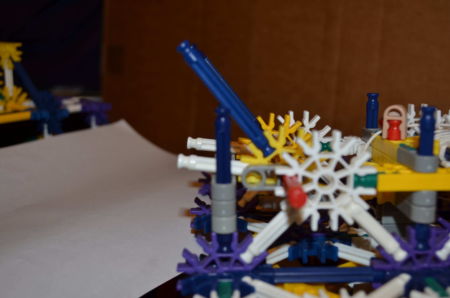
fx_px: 524
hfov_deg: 46.5
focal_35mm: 42
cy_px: 149
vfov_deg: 31.8
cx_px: 225
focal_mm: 28
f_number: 5.6
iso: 200
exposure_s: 1/30
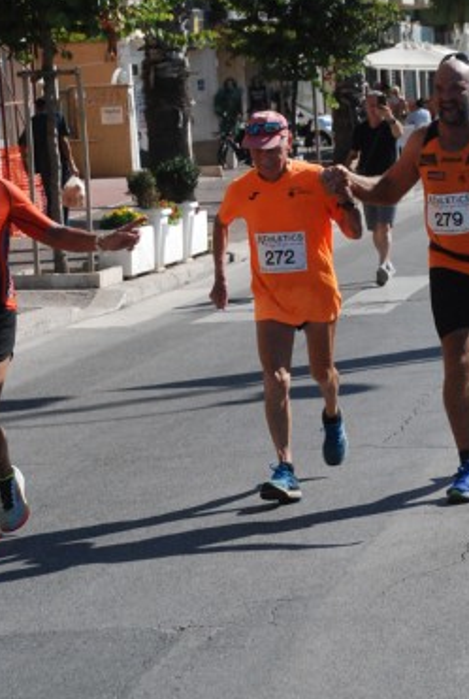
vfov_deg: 16.2
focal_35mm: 126
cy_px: 405
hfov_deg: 10.9
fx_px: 2451
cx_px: 355
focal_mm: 52
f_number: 7.1
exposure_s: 1/2000
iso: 1000
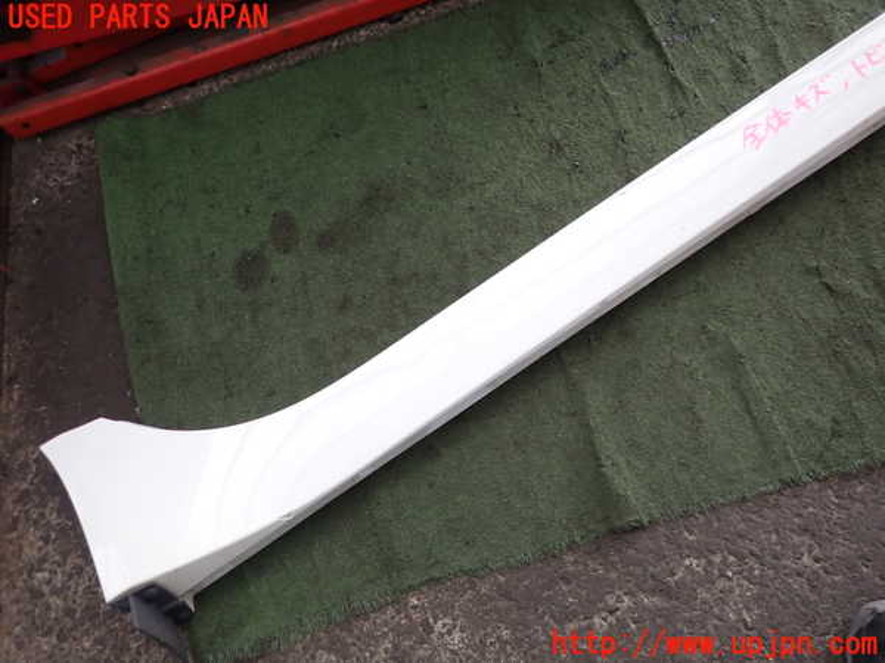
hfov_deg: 69.4
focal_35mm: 25
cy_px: 332
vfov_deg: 54.9
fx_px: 639
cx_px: 442
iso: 200
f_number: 2
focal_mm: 4.5
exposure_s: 1/60
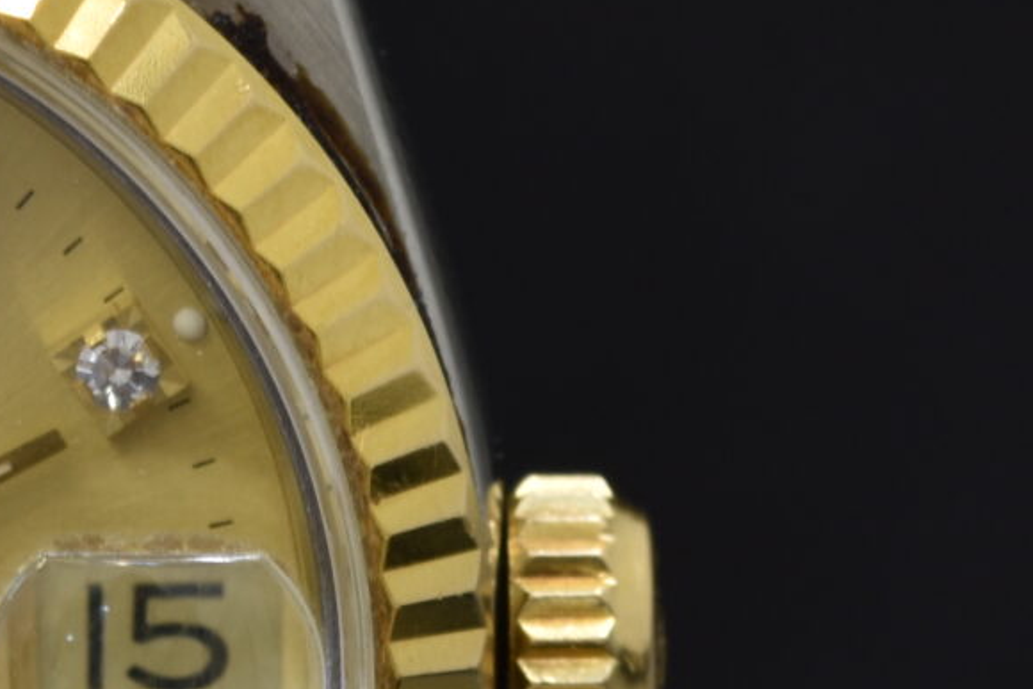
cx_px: -477
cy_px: 572
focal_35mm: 596
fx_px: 17105
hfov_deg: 3.4
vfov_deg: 2.3
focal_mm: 90
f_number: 8
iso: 100
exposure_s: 1/6
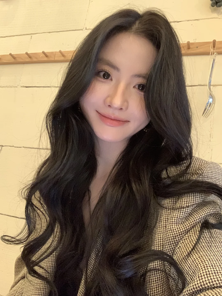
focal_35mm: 32
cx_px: 111
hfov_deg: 44.2
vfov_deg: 56.8
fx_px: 274
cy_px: 148
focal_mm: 2.87
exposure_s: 1/17
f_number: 2.2
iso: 640
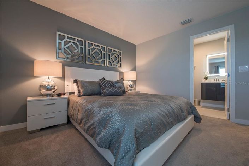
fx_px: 97
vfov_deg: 81.2
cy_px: 83
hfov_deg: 104.3
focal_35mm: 14
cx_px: 124
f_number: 14
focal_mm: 14
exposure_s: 1/1.67
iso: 400
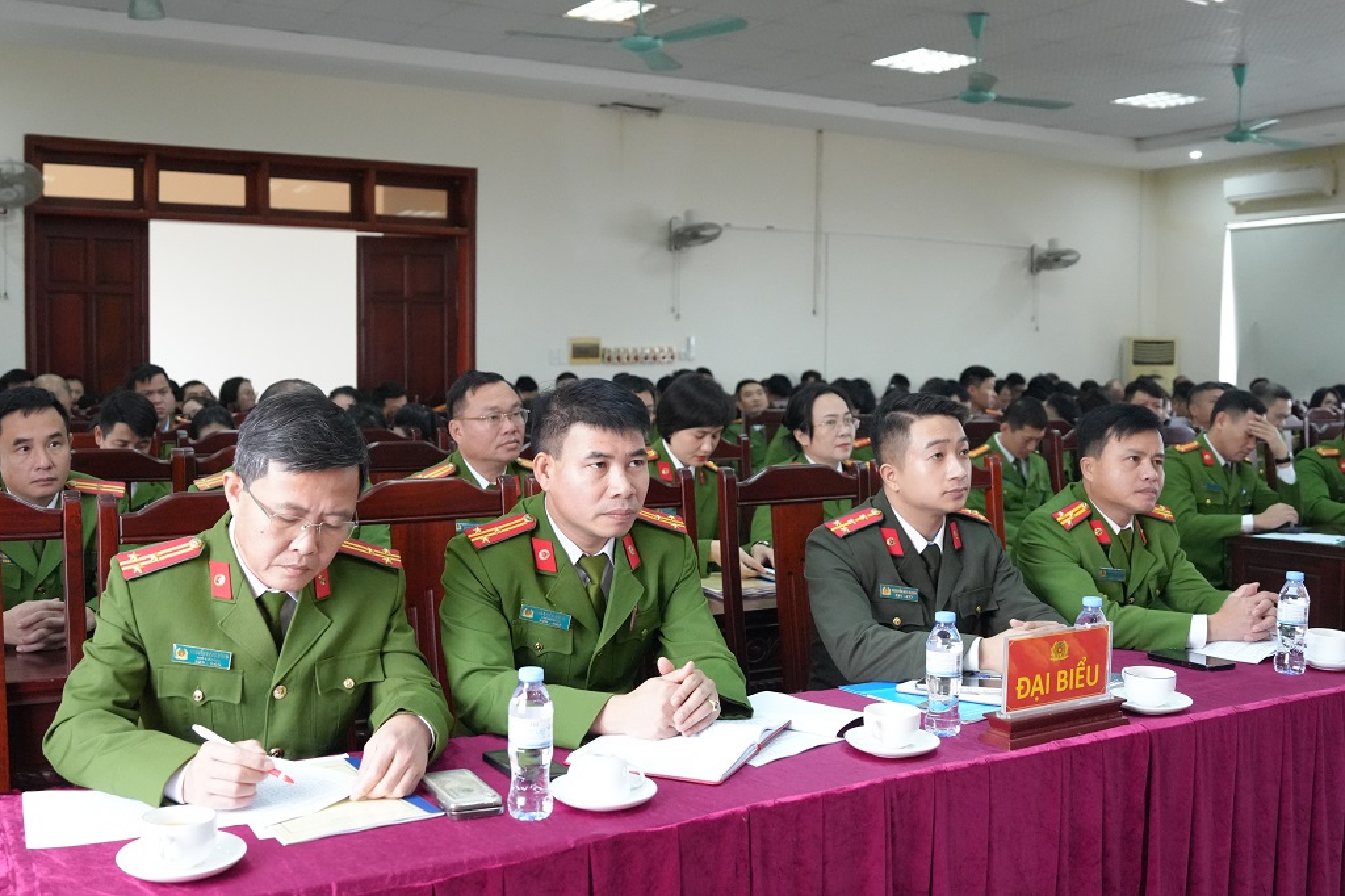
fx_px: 1344
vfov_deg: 36.8
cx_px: 672
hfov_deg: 53.1
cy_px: 448
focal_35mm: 36
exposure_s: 1/400
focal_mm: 24
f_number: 3.2
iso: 5000
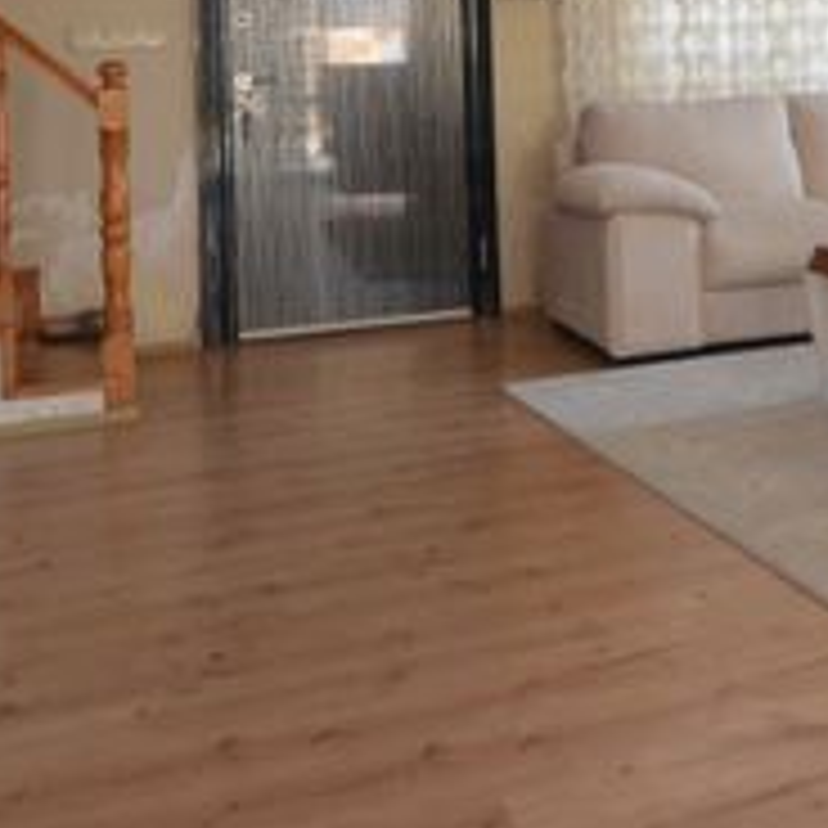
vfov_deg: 26.8
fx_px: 1647
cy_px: 9
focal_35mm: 61
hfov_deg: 26.3
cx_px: 886
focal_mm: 11
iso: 560
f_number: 4.2
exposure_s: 1/60
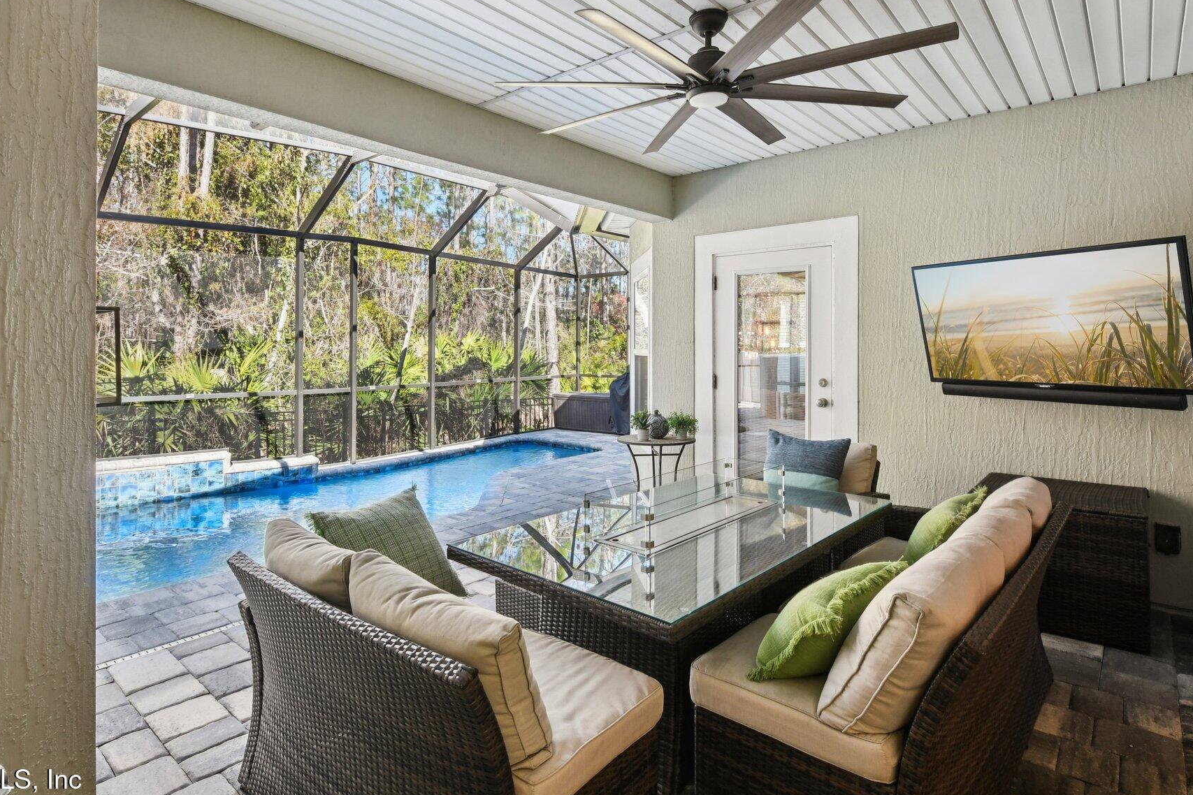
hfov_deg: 89.8
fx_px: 596
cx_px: 551
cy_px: 346
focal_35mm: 18
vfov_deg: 67.1
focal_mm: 10
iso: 400
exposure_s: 1/100
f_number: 8
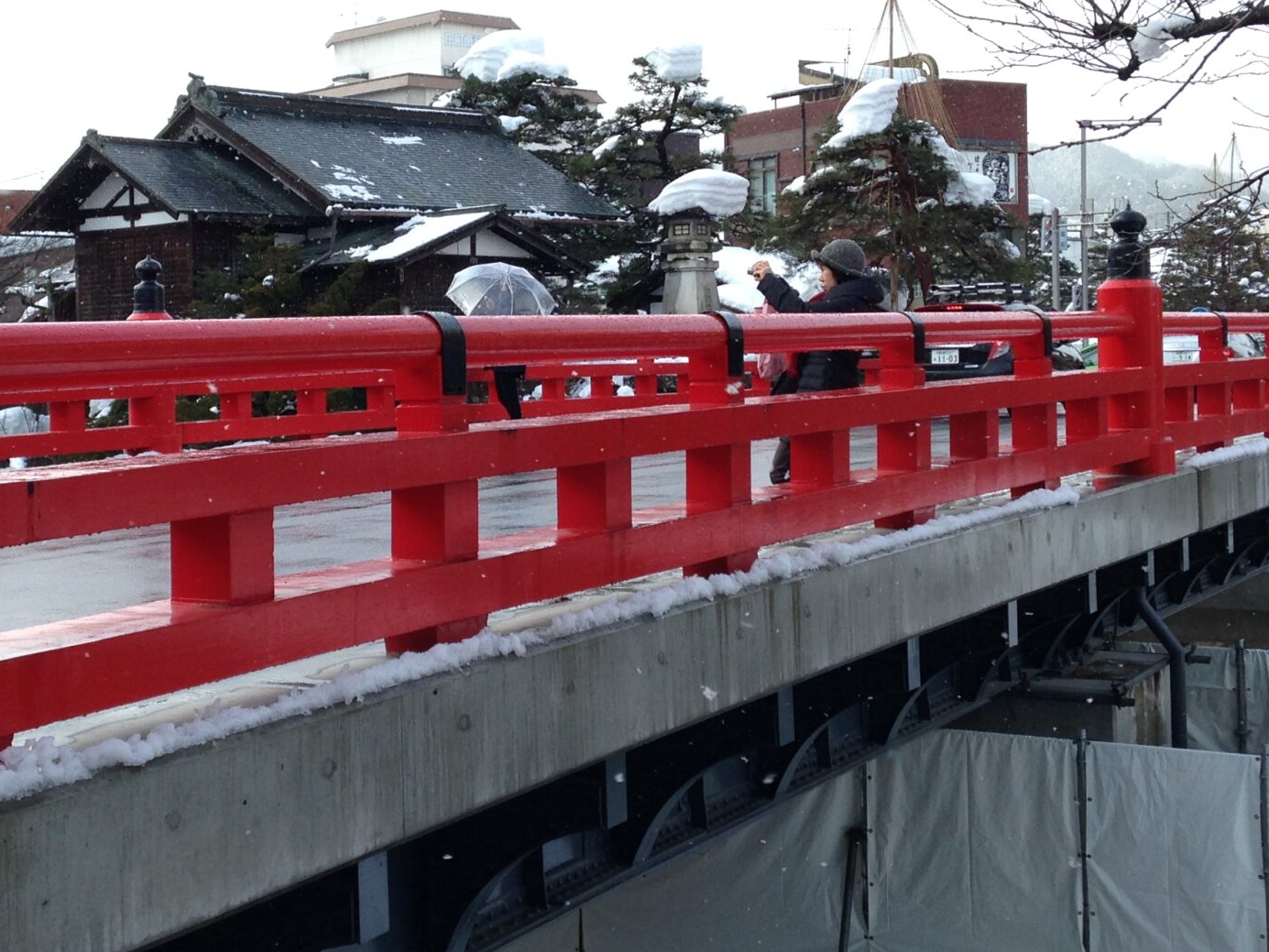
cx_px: 487
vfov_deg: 24.0
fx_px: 2236
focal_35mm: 61
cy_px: 376
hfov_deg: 31.6
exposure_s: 1/526
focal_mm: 4.12
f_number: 2.4
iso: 50
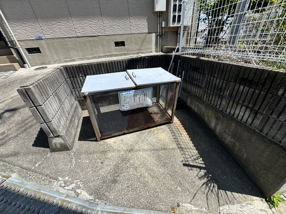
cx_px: 143
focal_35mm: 14
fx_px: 116
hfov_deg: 102.1
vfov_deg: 85.7
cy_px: 107
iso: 50
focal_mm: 2.22
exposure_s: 1/1506
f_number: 2.2
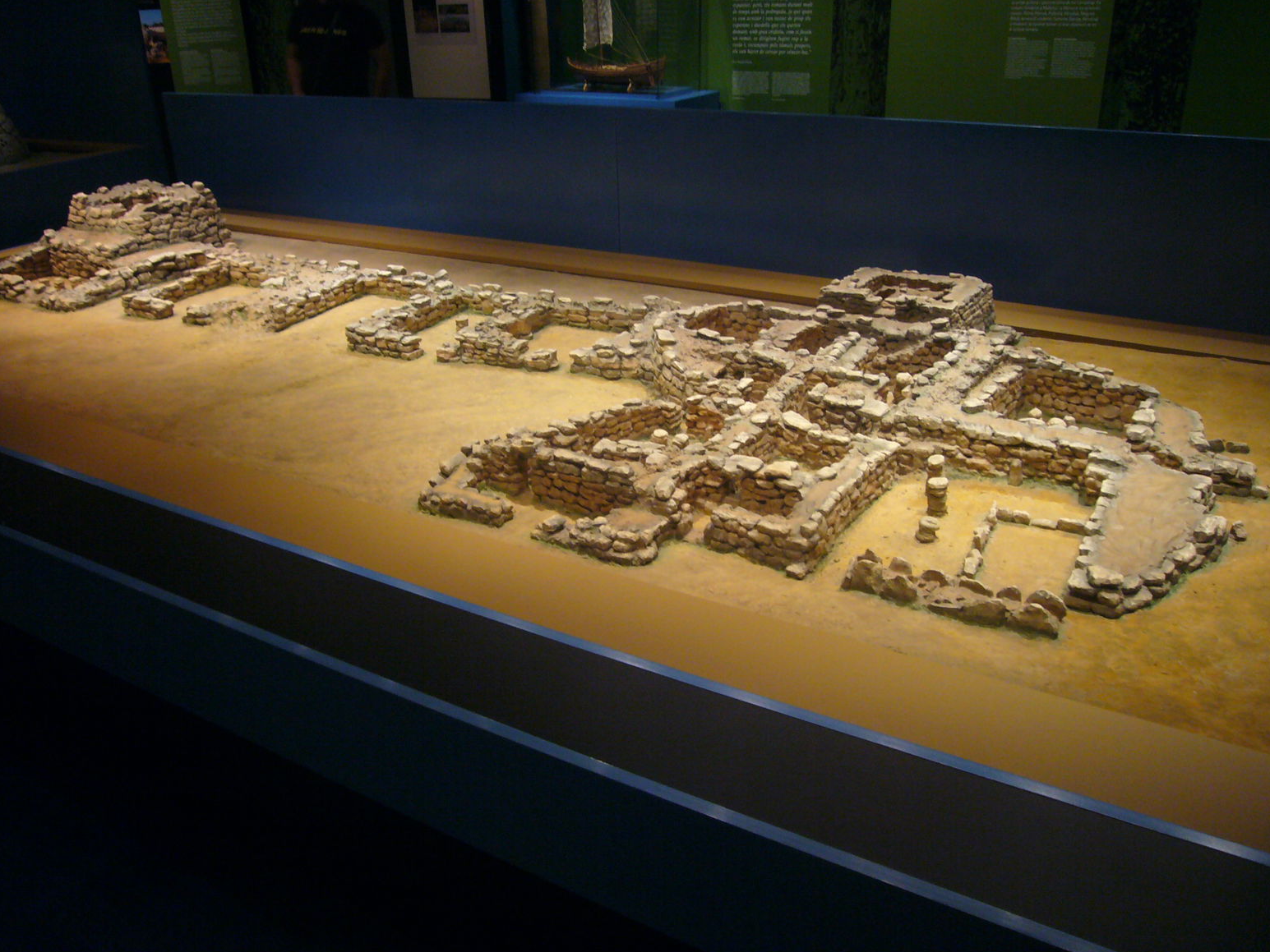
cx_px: 628
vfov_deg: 48.2
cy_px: 491
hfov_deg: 61.7
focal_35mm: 29
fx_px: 1064
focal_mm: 4.6
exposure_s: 1/10
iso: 200
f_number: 2.8
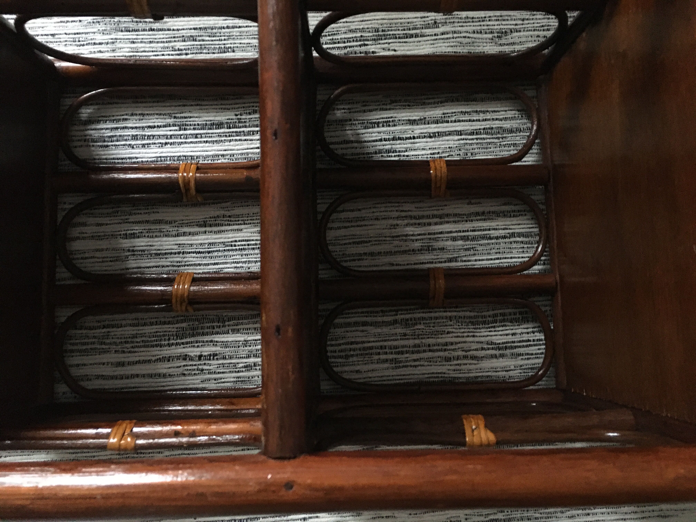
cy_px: 261
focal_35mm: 29
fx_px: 583
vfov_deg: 48.2
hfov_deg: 61.7
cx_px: 348
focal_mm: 4.15
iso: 250
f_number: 2.2
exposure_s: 1/17
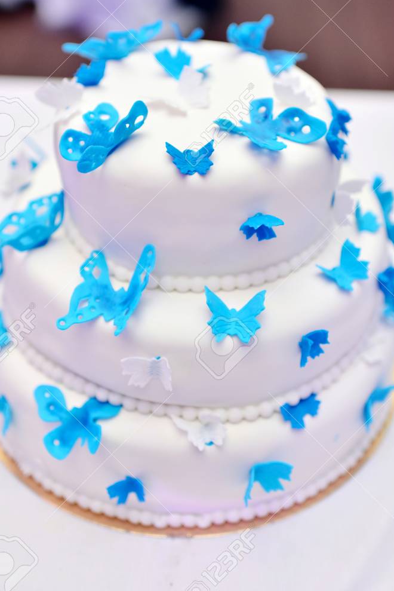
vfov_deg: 42.5
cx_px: 201
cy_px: 234
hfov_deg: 29.3
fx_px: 755
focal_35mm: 46
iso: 800
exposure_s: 1/160
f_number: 2
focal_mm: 35
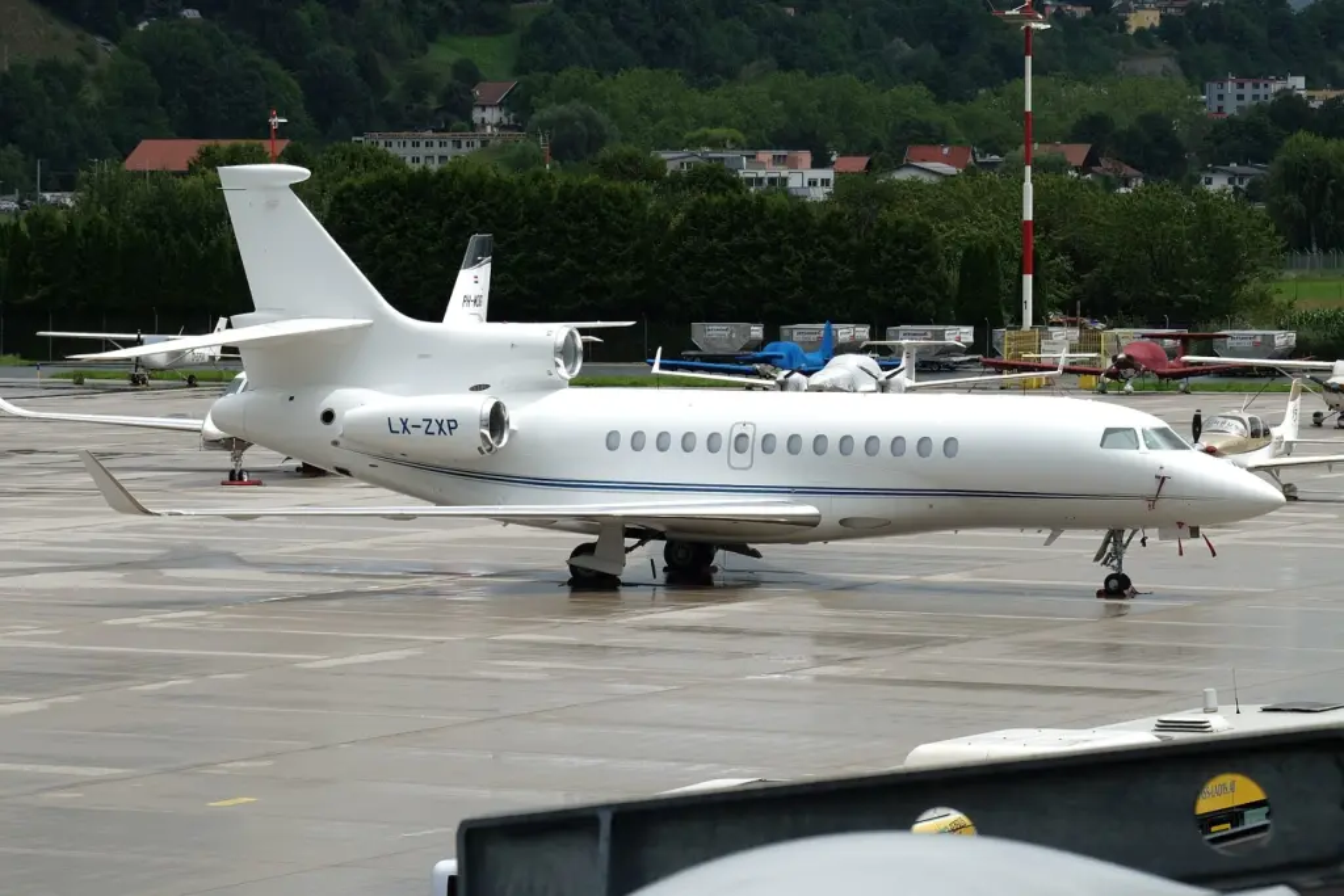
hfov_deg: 12.8
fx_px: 6011
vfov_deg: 8.5
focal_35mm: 161
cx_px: 672
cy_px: 448
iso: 100
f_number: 8
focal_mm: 107.3
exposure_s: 1/240
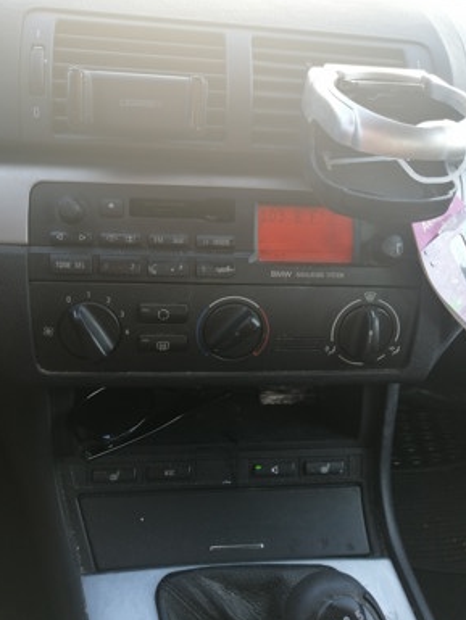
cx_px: 232
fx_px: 484
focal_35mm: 27
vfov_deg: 65.3
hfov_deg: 51.4
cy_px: 317
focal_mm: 3.95
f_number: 1.8
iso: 50
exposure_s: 1/100
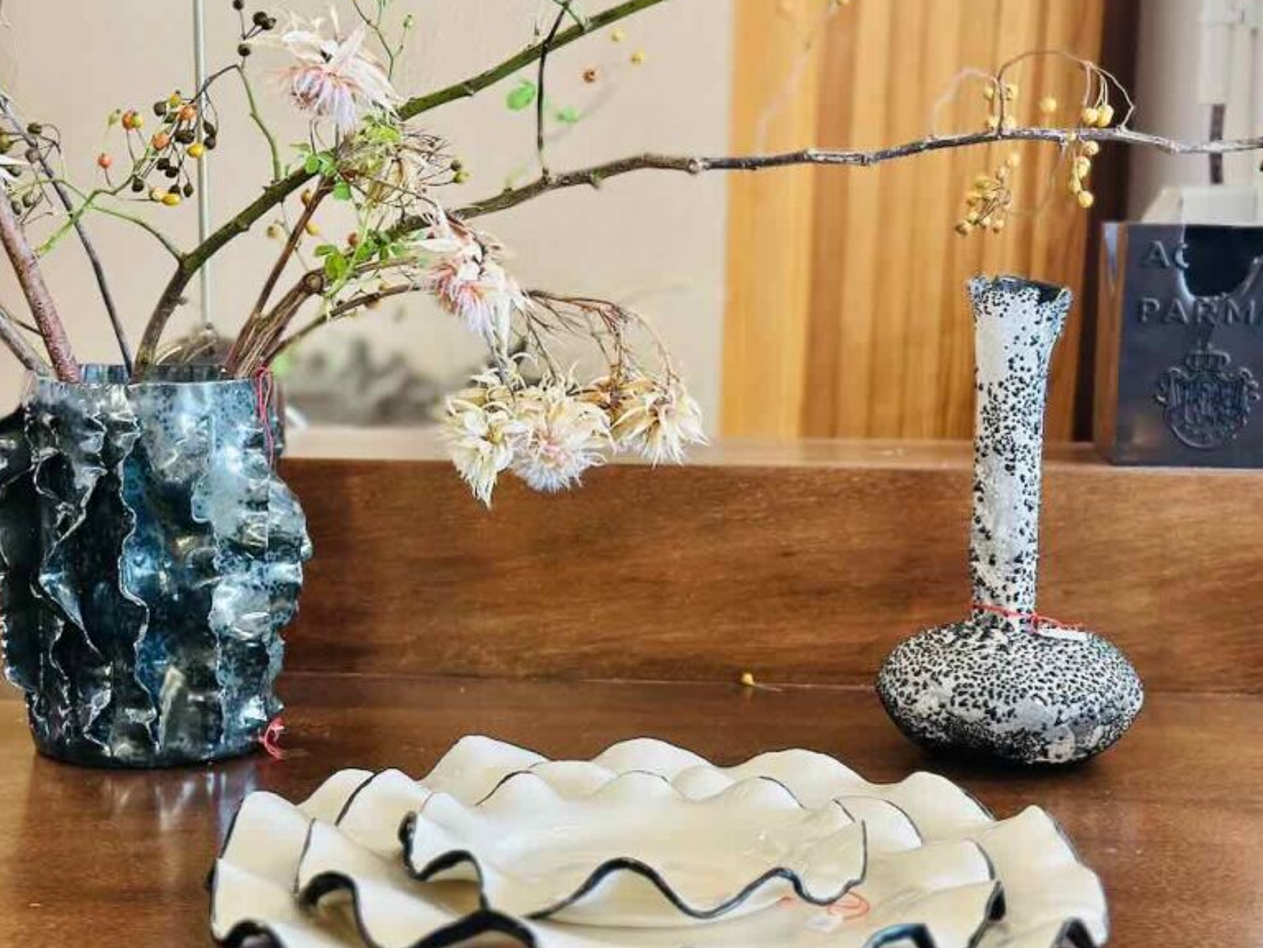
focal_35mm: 64
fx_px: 2335
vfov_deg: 22.9
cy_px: 528
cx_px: 592
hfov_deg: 30.3
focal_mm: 6.86
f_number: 1.78
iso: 320
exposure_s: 1/33
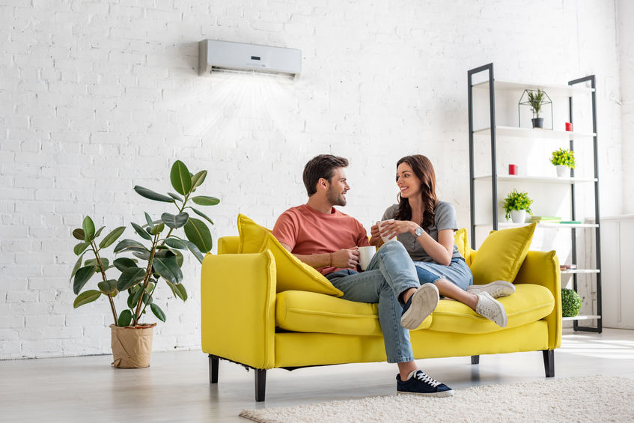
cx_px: 317
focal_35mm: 50
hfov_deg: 39.6
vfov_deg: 27.0
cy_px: 212
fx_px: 881
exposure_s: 1/200
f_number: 4.5
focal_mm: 50
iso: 400
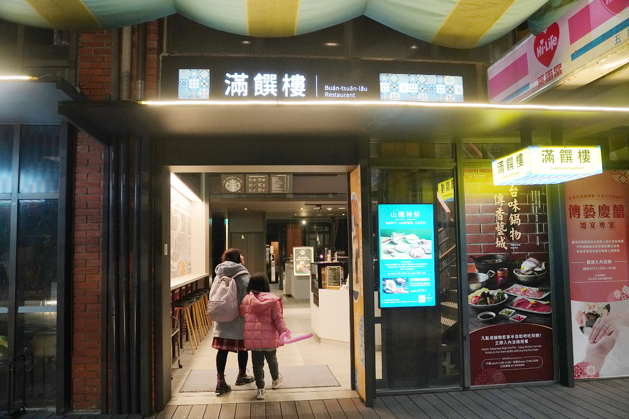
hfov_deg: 65.5
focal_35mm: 28
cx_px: 314
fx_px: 489
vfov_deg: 46.4
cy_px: 210
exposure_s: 1/160
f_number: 2.8
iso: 5000
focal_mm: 28
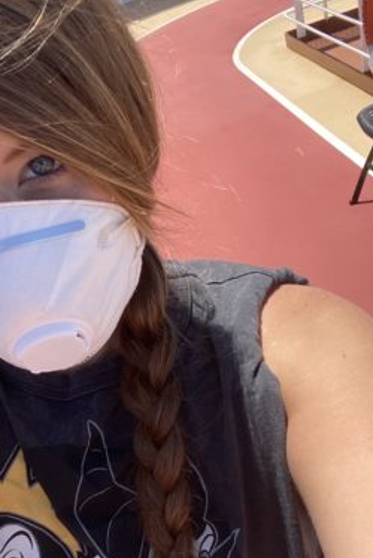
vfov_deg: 43.8
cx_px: 93
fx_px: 683
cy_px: 373
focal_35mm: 44
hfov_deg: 30.1
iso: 25
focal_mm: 2.71
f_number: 2.2
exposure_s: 1/628
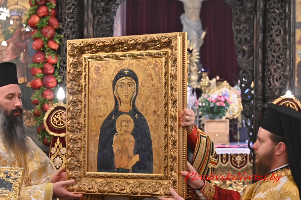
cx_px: 150
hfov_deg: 19.5
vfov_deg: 13.0
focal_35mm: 105
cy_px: 100
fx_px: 877
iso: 7200
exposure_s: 1/400
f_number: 7.1
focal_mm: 105
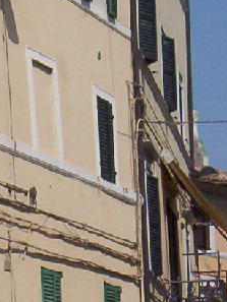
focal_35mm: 203
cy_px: 240
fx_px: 1774
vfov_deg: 9.7
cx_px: -44
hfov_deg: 7.3
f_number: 5.97
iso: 100
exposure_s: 1/1508
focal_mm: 7.88
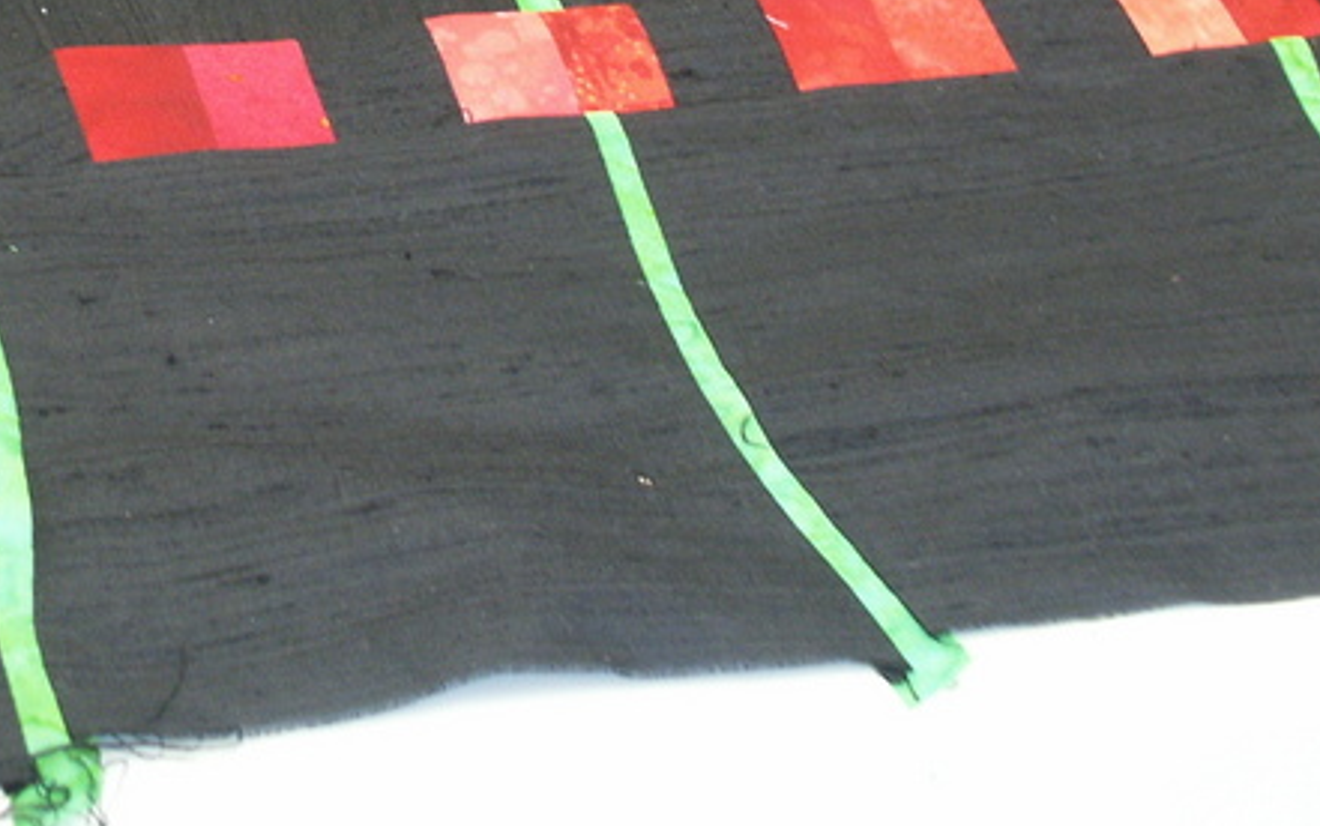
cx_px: -69
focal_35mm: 96
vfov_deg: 13.1
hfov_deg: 20.8
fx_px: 3455
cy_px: -269
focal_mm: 10.11
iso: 200
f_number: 2.8
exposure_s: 1/30
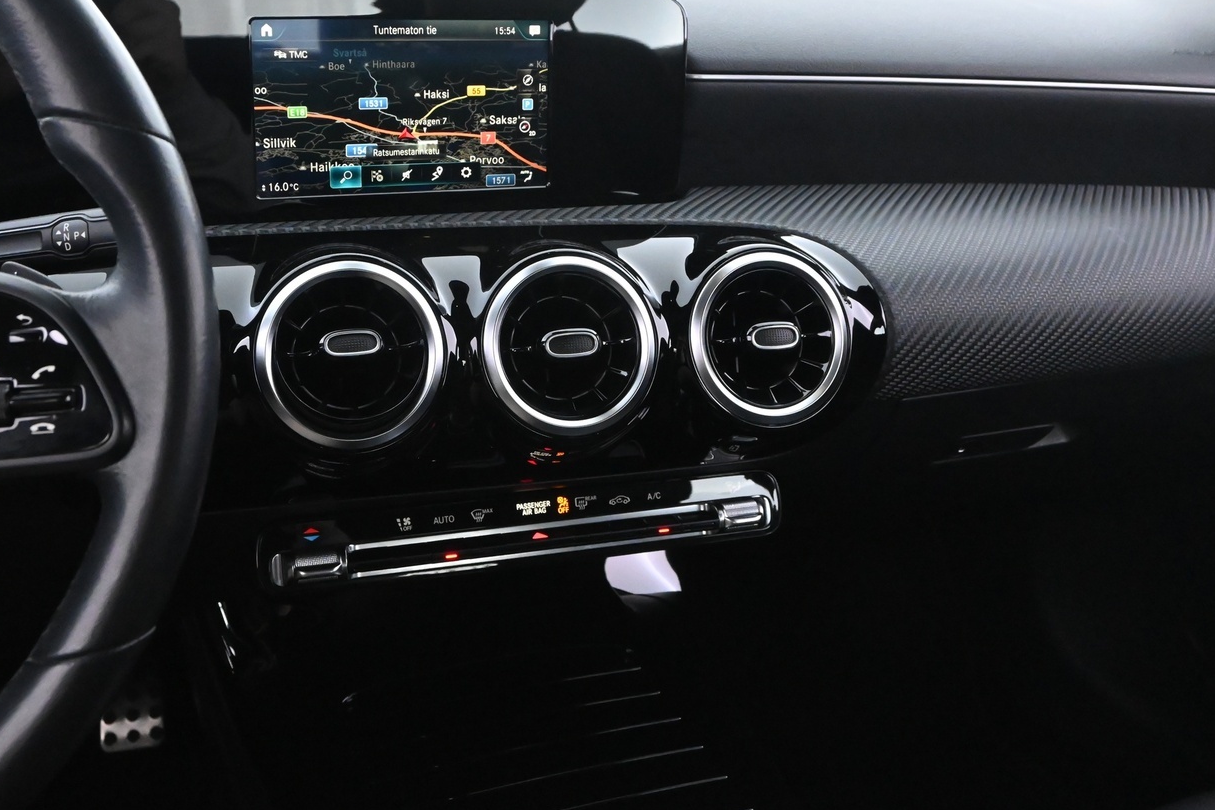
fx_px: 1249
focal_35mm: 37
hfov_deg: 51.7
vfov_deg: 35.7
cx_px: 509
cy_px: 288
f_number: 5
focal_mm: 18.5
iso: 6400
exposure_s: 1/25
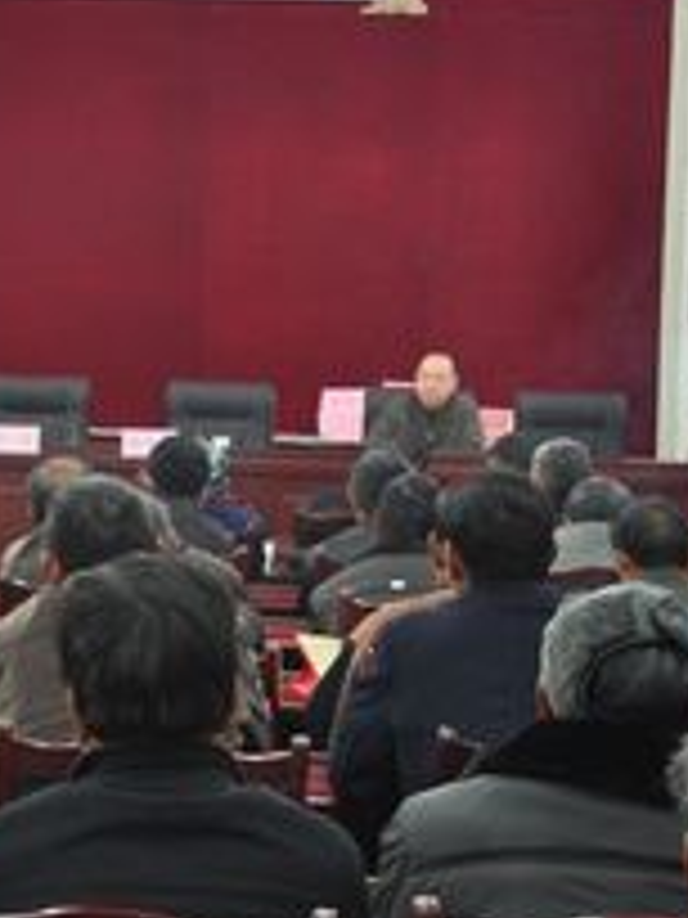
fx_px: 2995
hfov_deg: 12.9
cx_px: 4
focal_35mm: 113
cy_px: 392
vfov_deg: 17.4
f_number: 4.2
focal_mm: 32
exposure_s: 1/13
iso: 800
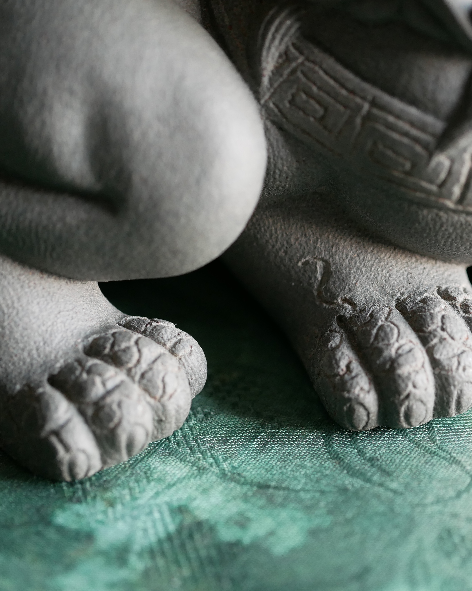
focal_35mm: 118
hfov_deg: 13.0
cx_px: 340
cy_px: 295
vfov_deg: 16.3
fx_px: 2060
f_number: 2.8
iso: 400
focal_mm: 45
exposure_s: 1/100
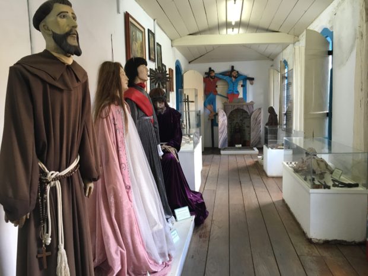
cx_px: 184
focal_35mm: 29
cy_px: 138
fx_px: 308
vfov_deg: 48.2
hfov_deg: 61.7
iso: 80
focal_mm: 4.15
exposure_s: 1/30
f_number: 2.2
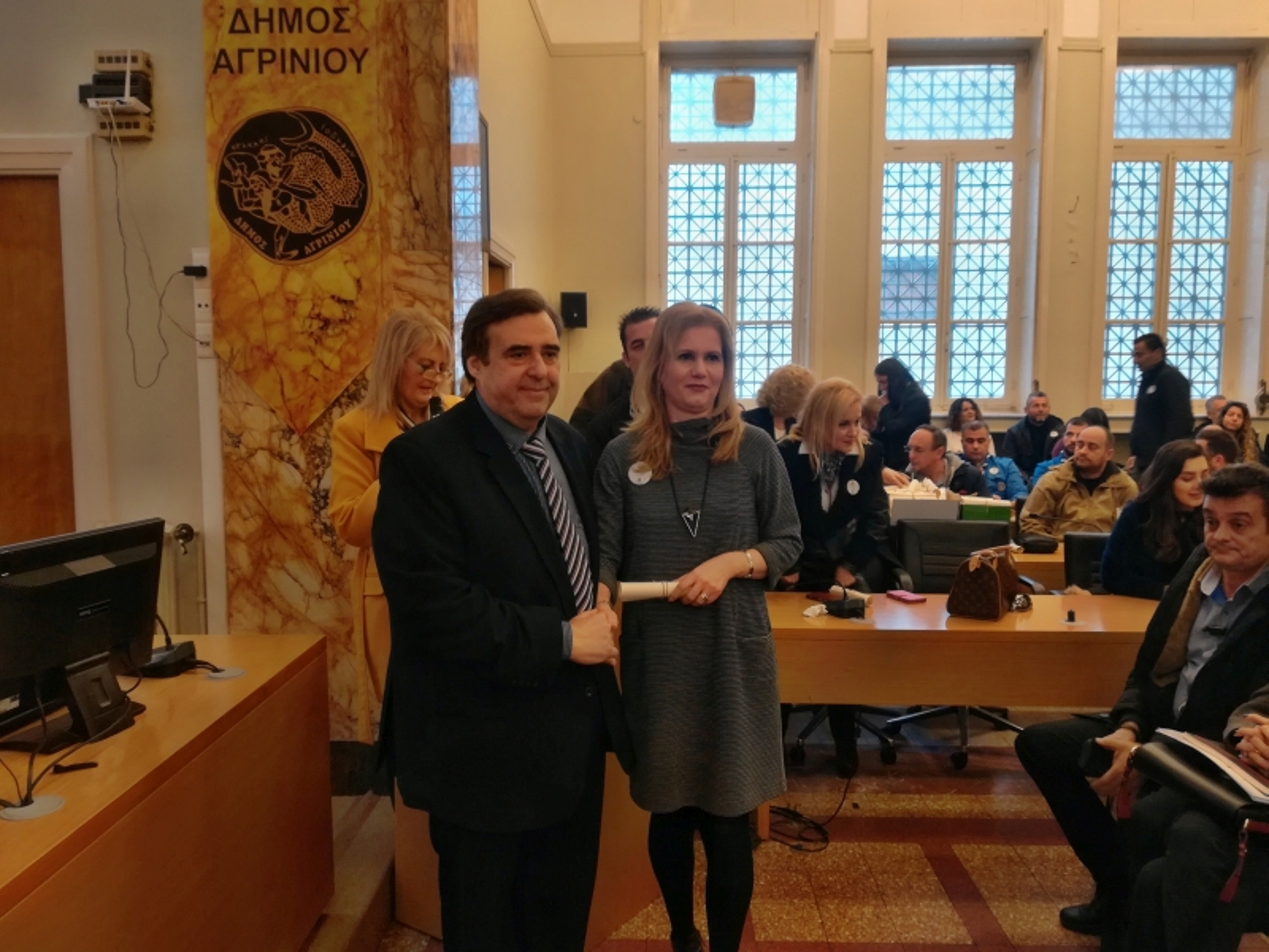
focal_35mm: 26
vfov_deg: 53.1
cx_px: 634
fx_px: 953
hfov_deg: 67.3
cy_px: 476
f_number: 2.2
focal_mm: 3.83
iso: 100
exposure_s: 1/33.3
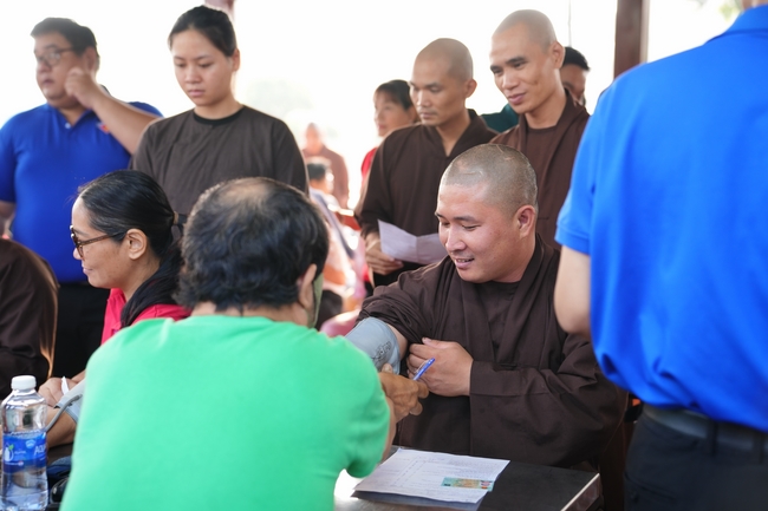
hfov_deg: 38.2
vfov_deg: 26.0
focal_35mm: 52
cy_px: 256
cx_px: 384
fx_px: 1109
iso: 400
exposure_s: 1/100
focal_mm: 52
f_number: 2.8
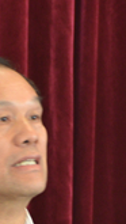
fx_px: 6779
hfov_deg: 1.1
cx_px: 83
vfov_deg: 1.9
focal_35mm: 1143
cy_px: 230
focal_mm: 200
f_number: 5.6
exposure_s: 1/40
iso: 640
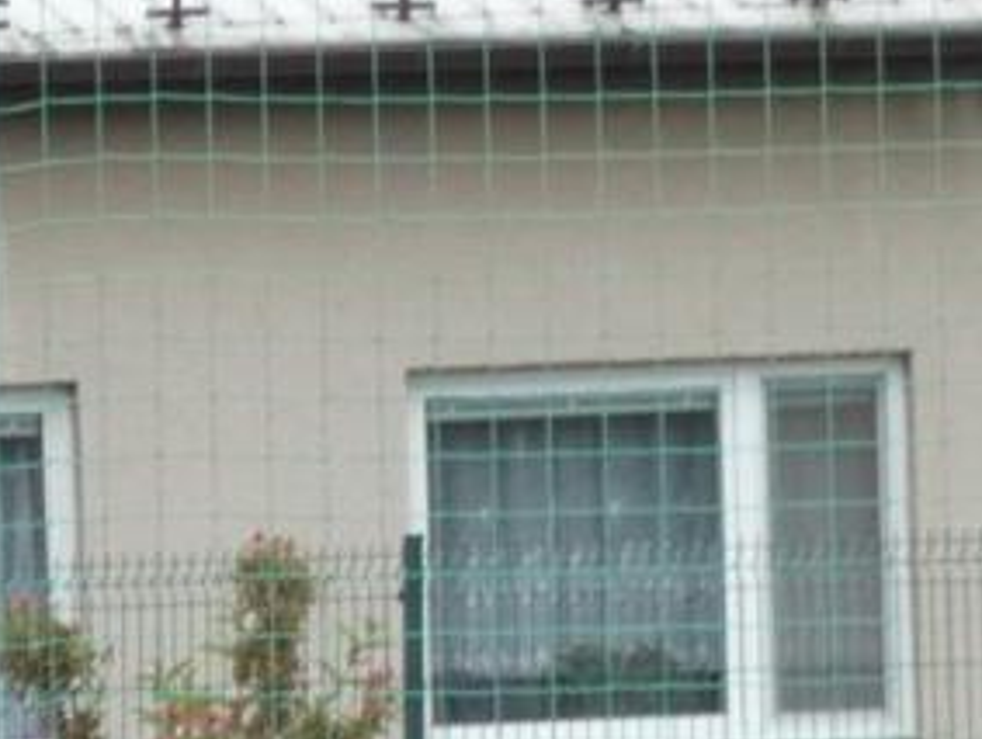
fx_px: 29115
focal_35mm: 1025
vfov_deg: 1.5
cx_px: -1166
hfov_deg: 1.9
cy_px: 1266
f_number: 5.5
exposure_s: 1/80
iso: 250
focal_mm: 38.9
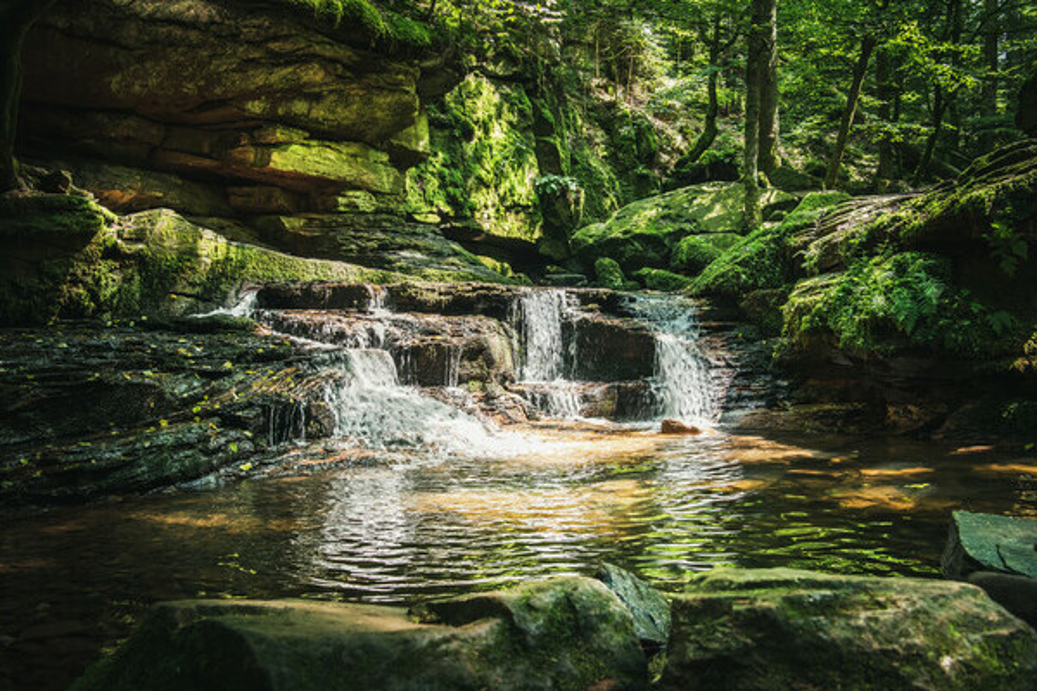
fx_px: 922
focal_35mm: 32
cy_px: 346
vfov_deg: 41.1
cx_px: 518
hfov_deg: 58.7
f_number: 7.1
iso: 640
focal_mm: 32
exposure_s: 1/50
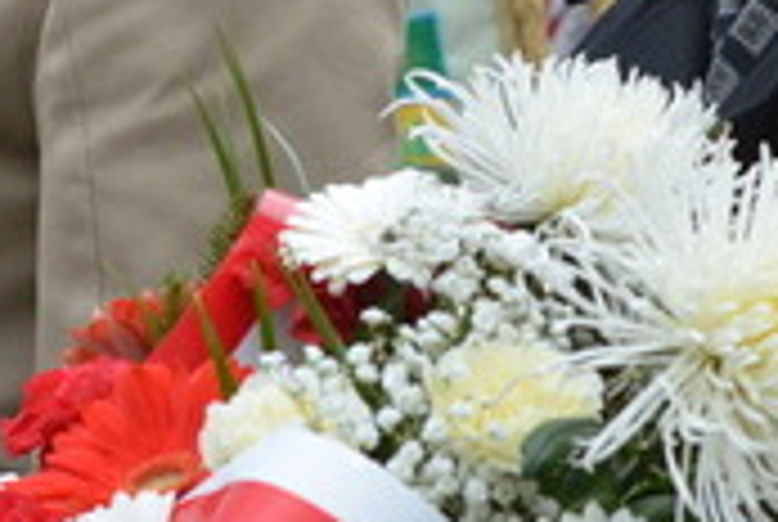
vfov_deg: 3.2
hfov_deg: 4.8
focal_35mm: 429
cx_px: 890
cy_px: 22
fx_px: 9287
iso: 1600
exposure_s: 1/400
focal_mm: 70
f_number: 5.6
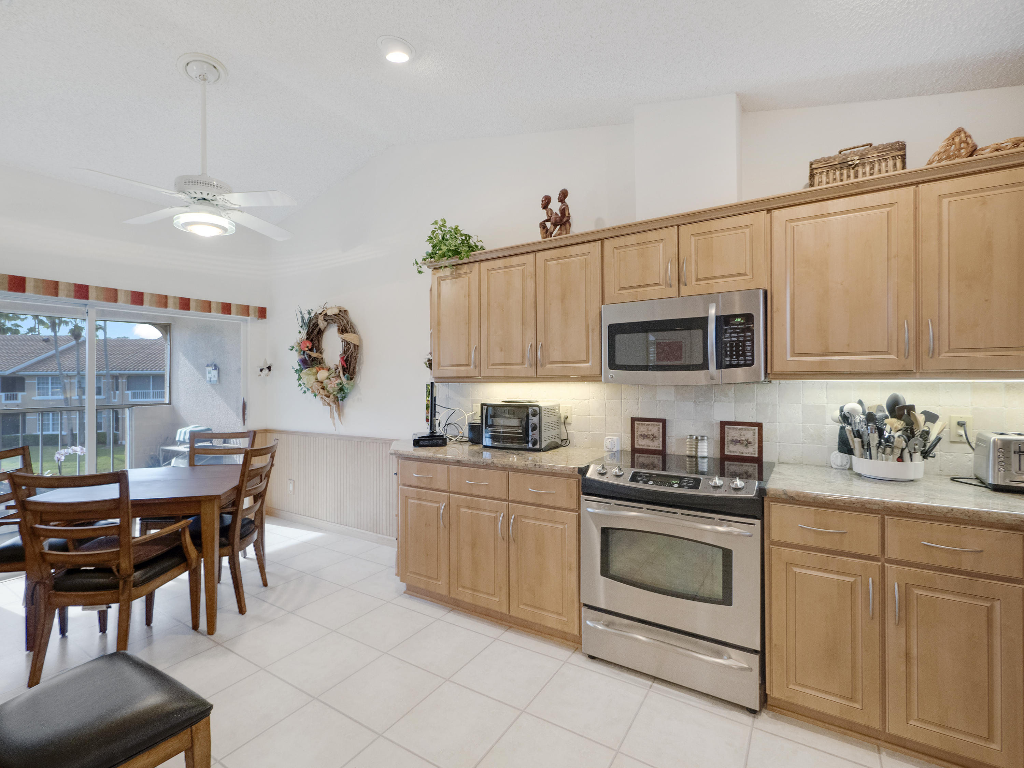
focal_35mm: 16
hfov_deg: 94.5
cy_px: 384
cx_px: 512
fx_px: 473
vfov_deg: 78.1
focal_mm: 8
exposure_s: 1/60
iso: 200
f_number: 4
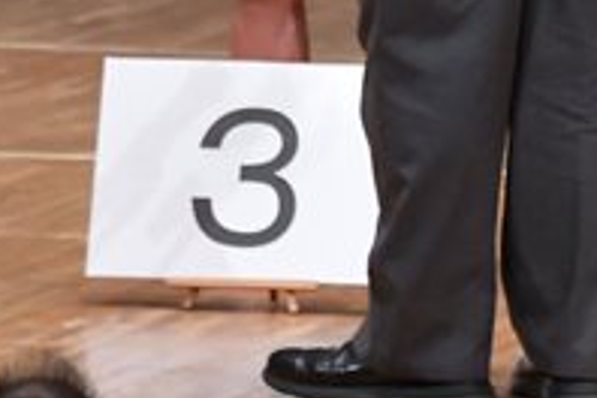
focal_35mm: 1059
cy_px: -308
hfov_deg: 1.9
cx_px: 378
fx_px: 17560
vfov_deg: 1.3
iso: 6400
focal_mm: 180
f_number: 5.6
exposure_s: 1/400
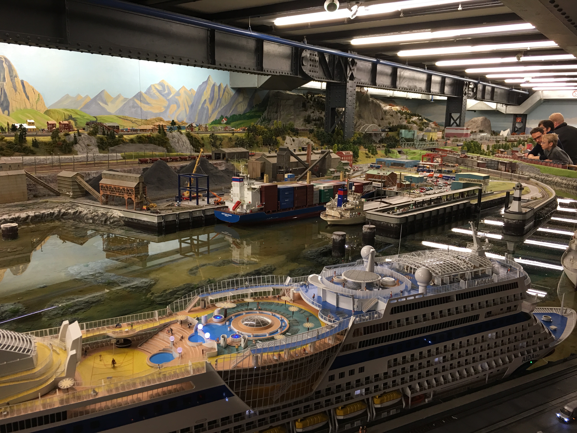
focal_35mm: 29
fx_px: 483
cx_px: 288
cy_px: 216
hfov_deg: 61.7
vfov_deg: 48.2
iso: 40
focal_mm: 4.15
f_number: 2.2
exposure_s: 1/17
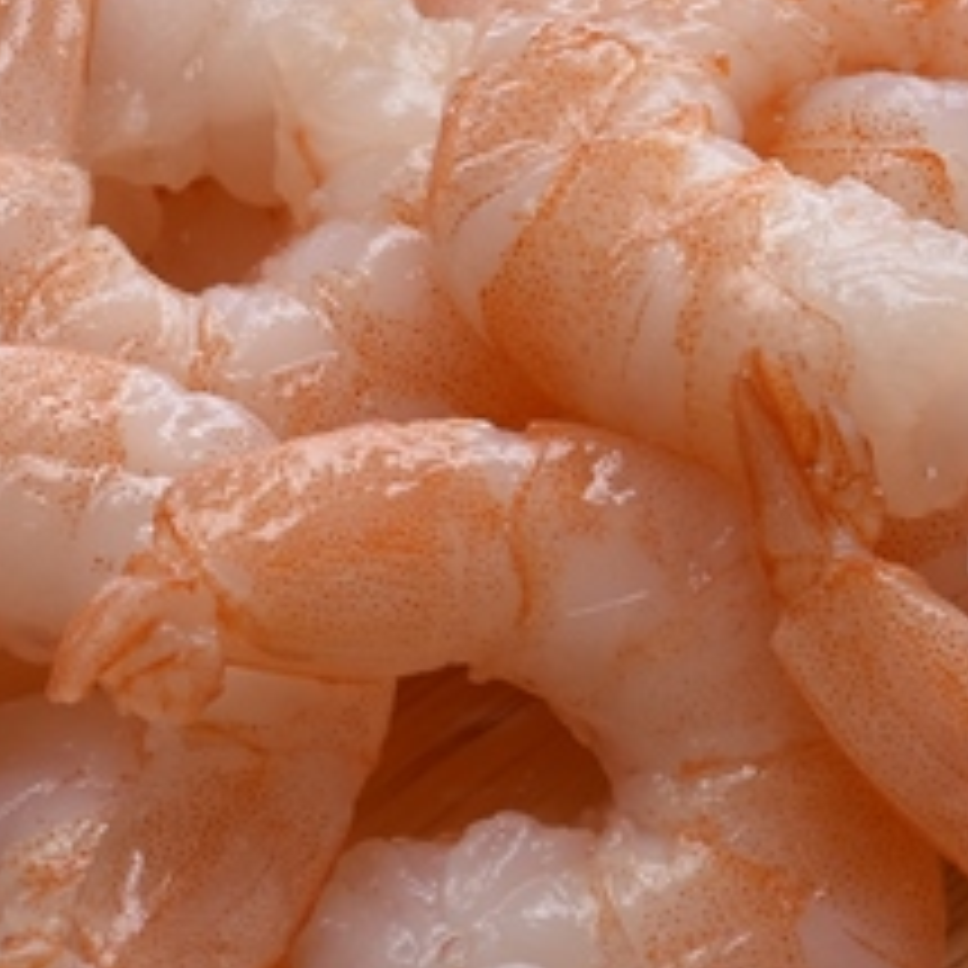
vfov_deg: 3.0
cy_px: 65
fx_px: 18383
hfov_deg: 3.0
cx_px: 518
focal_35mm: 581
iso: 400
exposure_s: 1/200
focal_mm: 95
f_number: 10
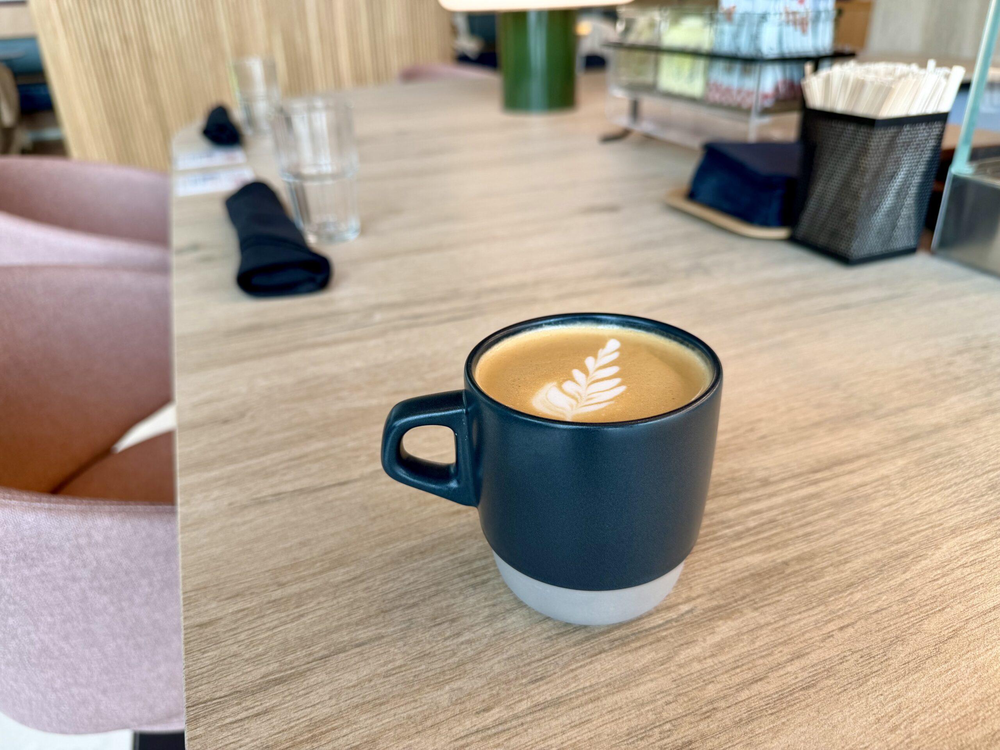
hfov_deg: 71.6
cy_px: 375
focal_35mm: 24
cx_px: 500
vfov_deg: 56.8
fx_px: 693
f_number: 1.78
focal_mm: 6.76
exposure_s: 1/120
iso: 64
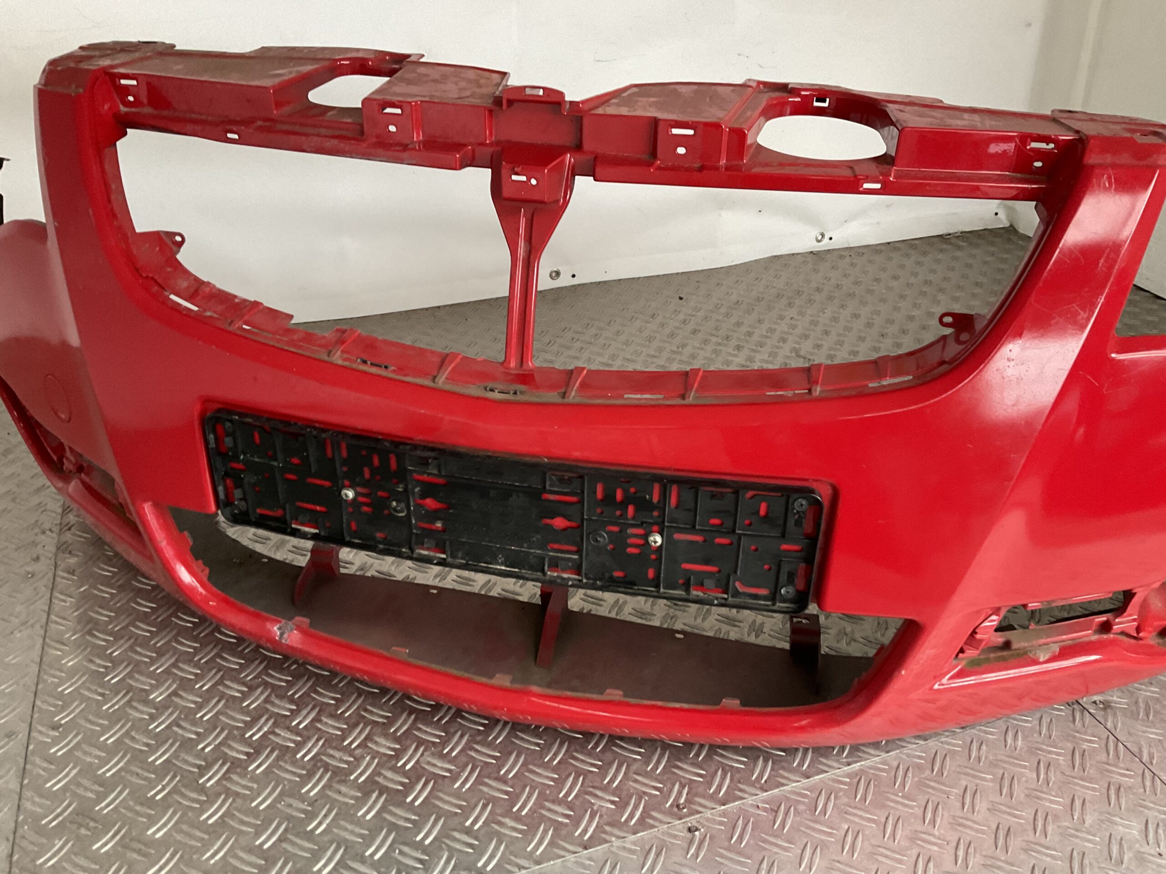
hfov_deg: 61.7
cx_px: 583
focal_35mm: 29
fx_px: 977
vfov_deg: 48.2
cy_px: 437
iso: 160
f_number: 1.8
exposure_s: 1/50
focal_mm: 3
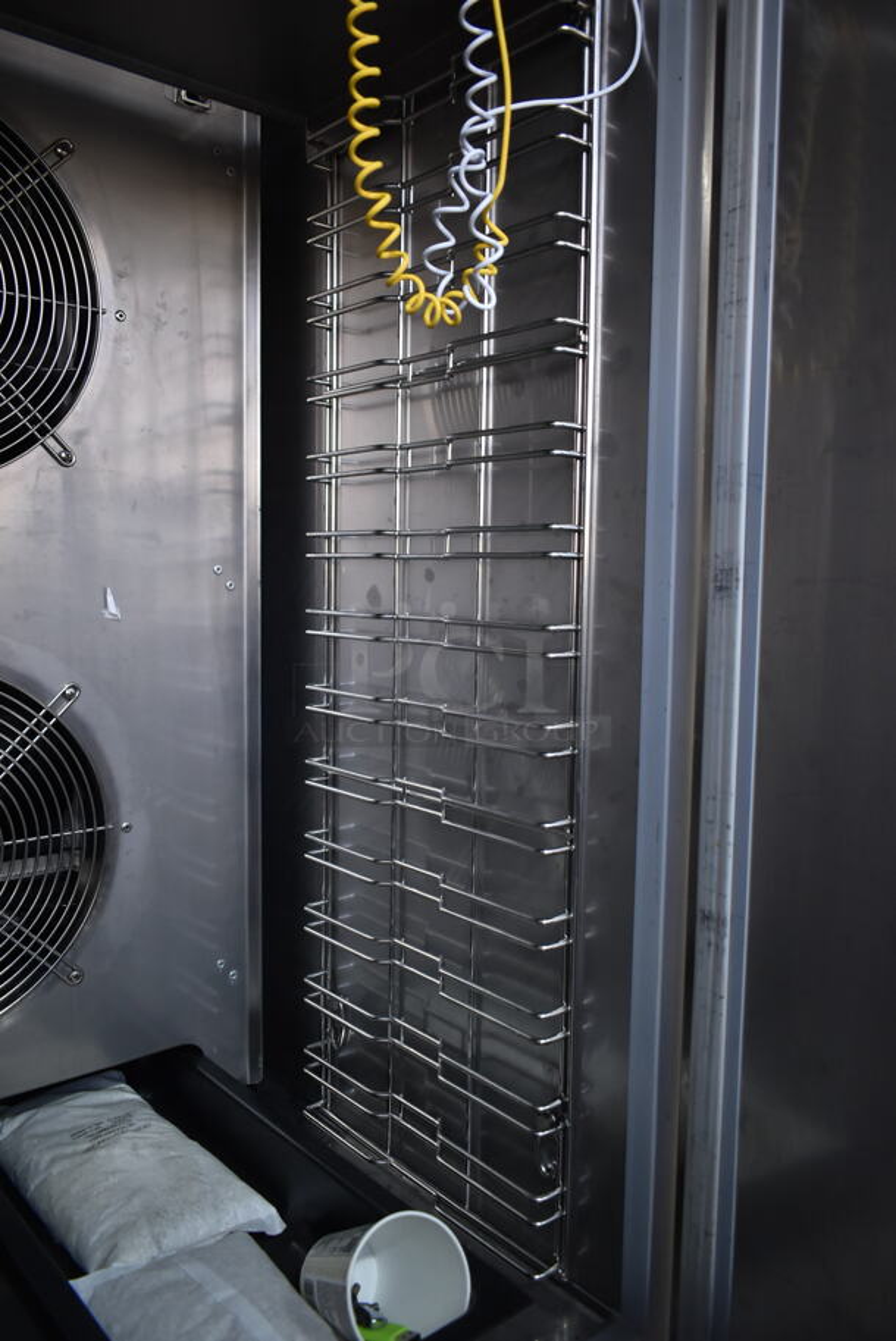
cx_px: 448
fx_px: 1006
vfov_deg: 67.3
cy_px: 670
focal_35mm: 27
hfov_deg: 48.0
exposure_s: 1/30
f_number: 3.5
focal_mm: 18
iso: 900
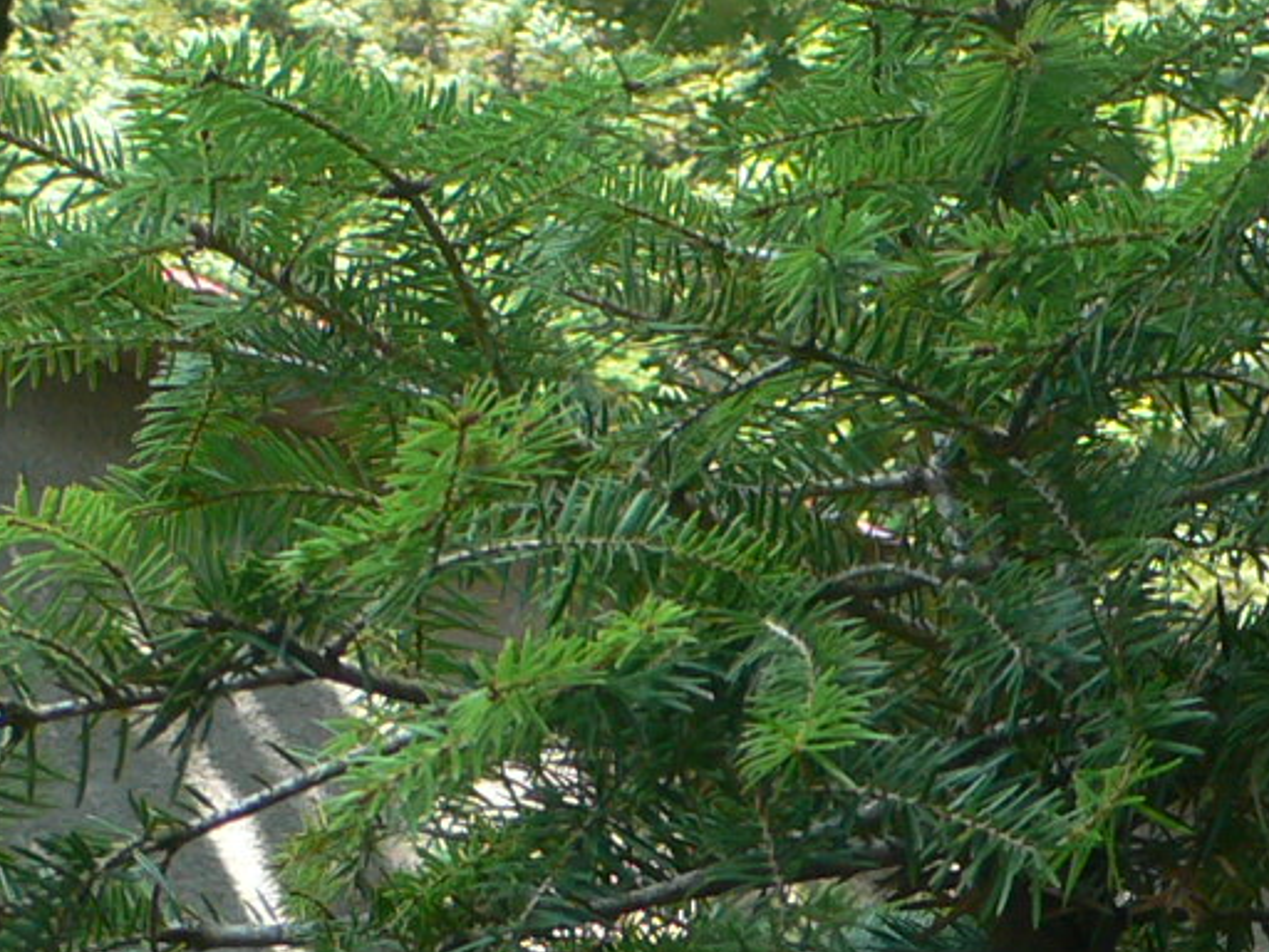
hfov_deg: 14.4
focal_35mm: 136
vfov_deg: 10.7
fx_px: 4986
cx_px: 1093
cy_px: 1245
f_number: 2.8
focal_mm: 6.3
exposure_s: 1/100
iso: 80
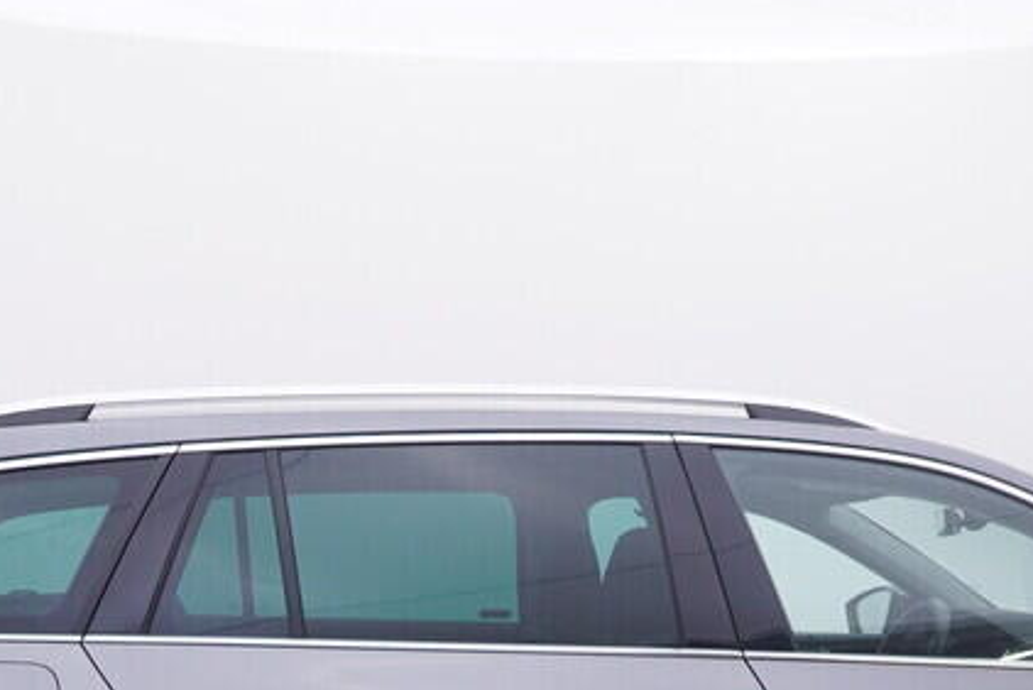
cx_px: 536
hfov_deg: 26.4
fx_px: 2202
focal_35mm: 77
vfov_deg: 17.1
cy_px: 812
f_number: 5
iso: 200
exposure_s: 1/80
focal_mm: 15
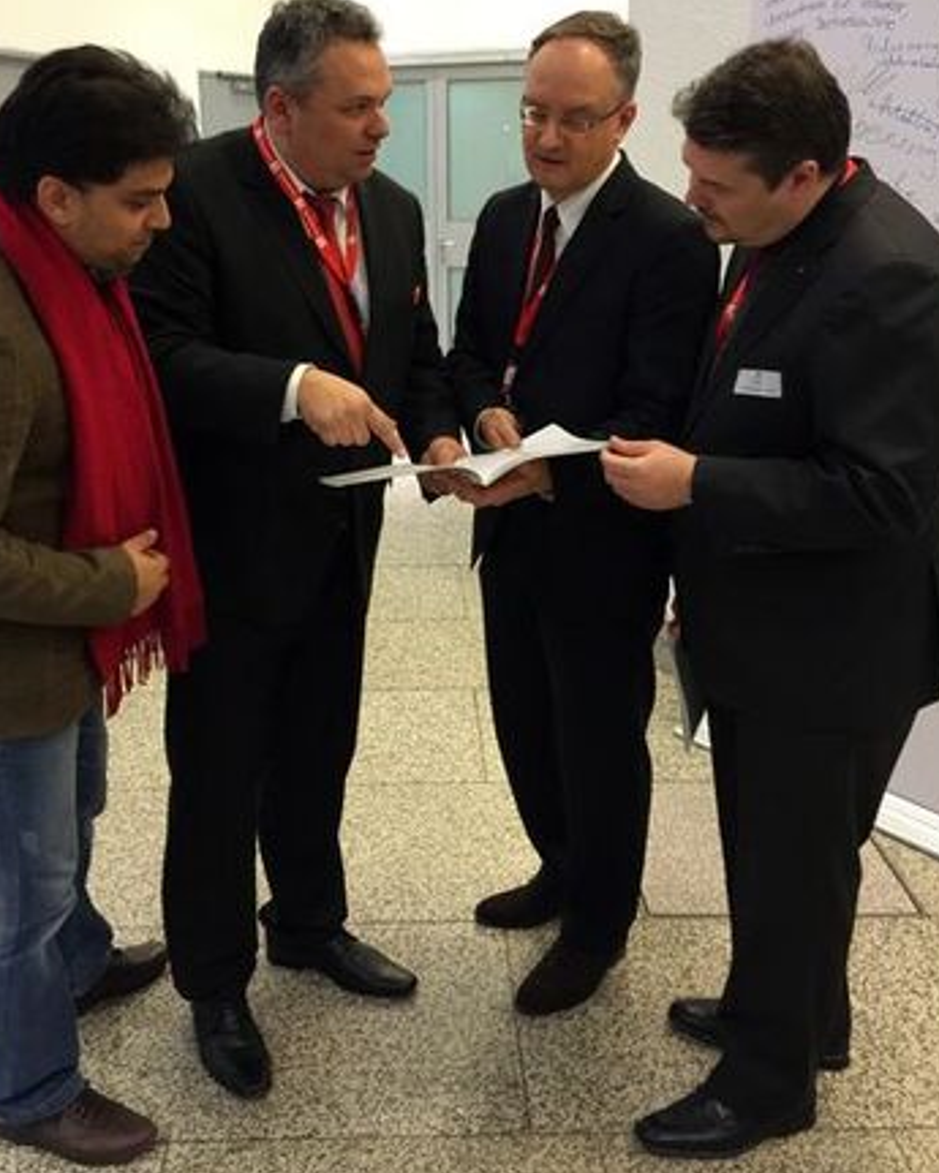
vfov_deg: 51.3
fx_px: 1215
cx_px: 433
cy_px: 494
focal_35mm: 35
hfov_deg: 42.2
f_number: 2.2
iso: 160
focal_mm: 4.15
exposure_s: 1/17
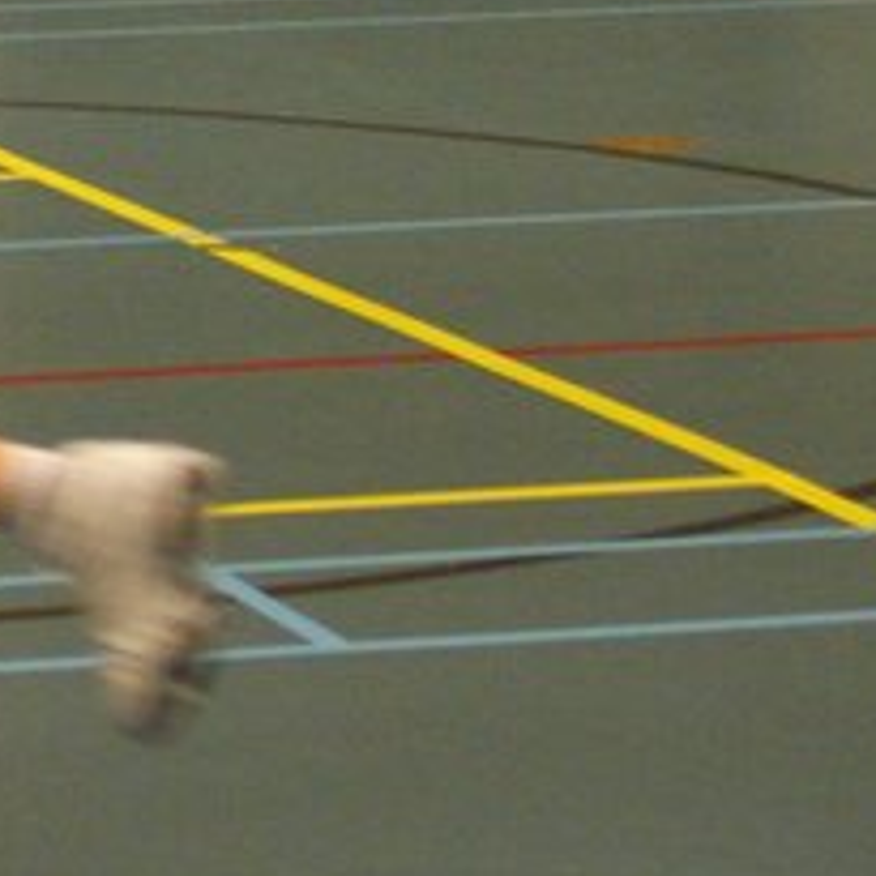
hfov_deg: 6.5
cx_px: -1021
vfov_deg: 6.6
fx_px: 7487
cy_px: -344
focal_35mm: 261
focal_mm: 35
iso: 800
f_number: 2.8
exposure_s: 1/100
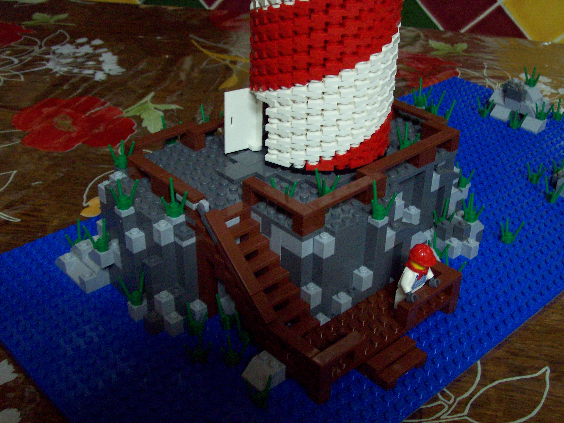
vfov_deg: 32.2
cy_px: 212
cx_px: 282
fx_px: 733
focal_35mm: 45
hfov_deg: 42.1
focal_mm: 7.6
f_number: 3
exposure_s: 1/8
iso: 160
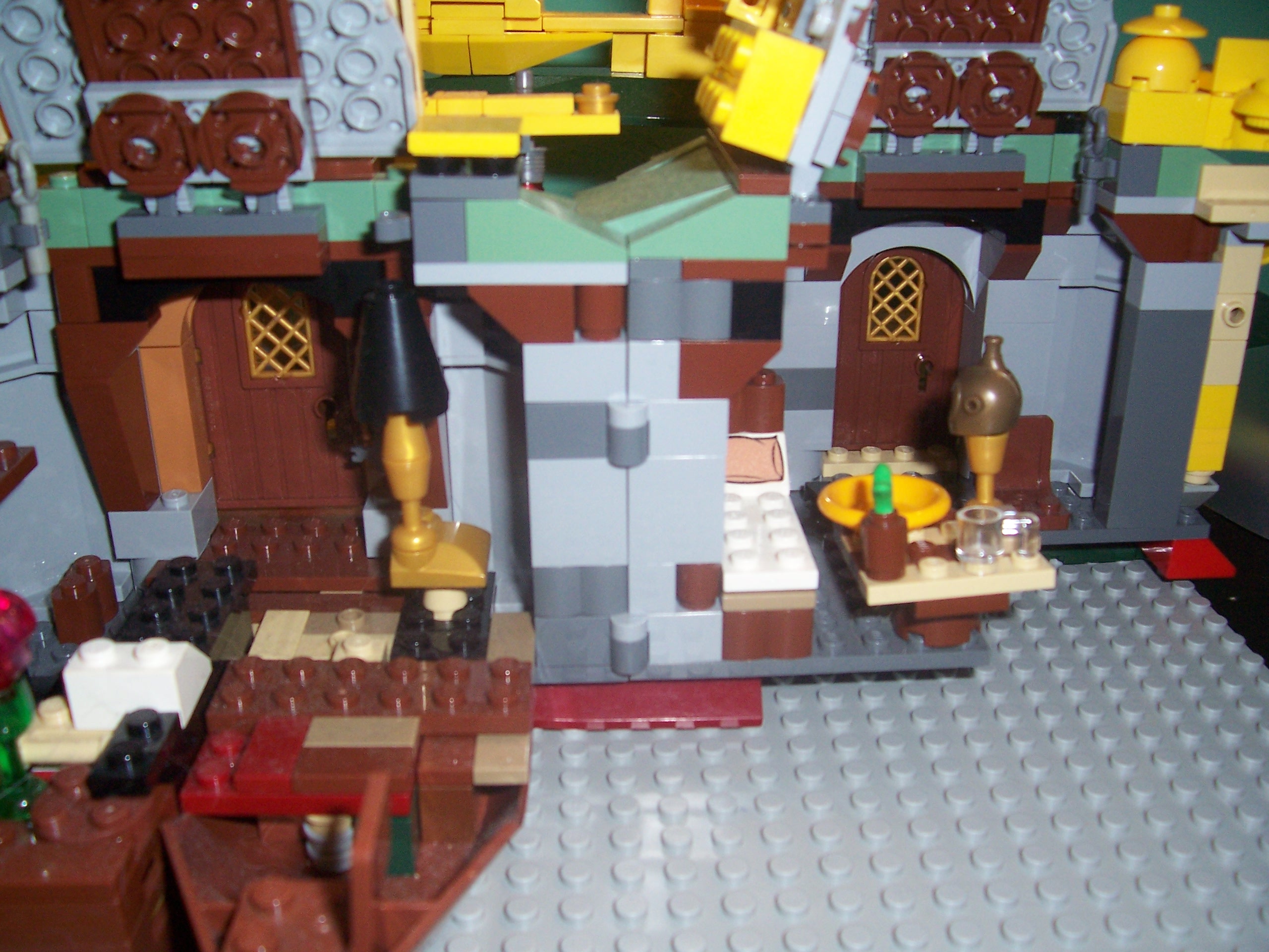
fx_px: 1246
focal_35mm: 34
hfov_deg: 54.0
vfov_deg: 41.8
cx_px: 634
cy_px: 476
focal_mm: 5.6
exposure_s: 1/60
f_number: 2.7
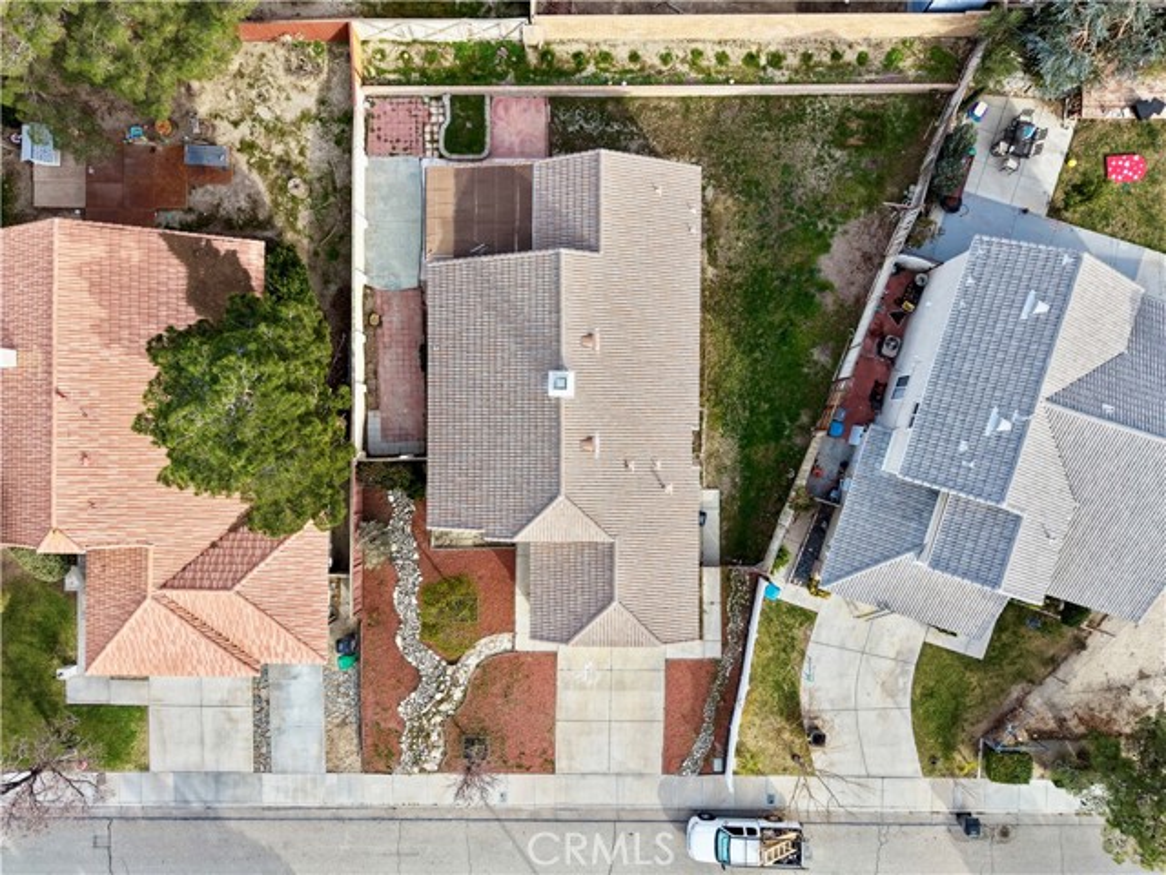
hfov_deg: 71.6
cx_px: 583
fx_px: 808
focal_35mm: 24
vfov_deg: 56.8
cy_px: 438
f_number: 1.8
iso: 130
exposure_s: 1/160
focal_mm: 8.67
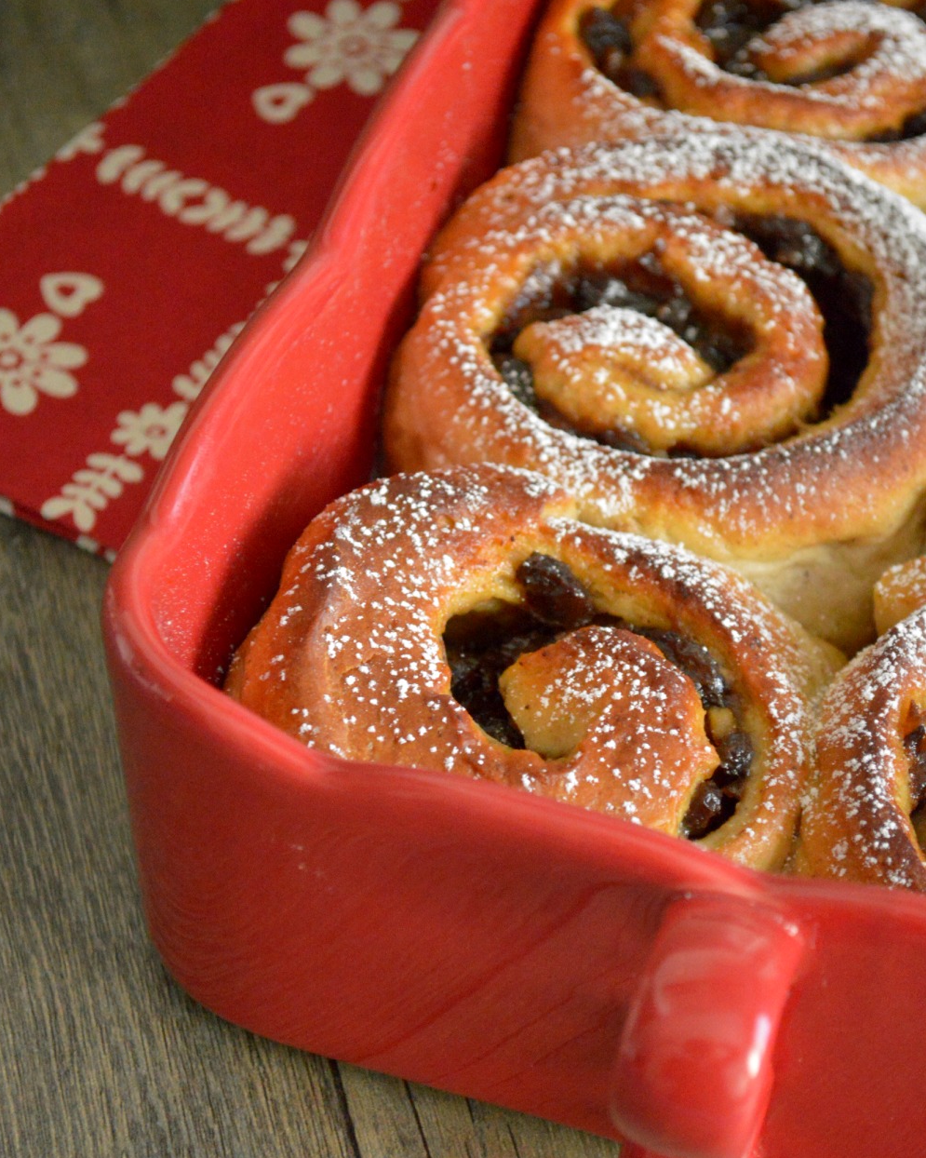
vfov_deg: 20.5
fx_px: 3206
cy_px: 670
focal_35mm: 94
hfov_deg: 16.4
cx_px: 462
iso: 6400
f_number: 5.6
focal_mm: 55
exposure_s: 1/100
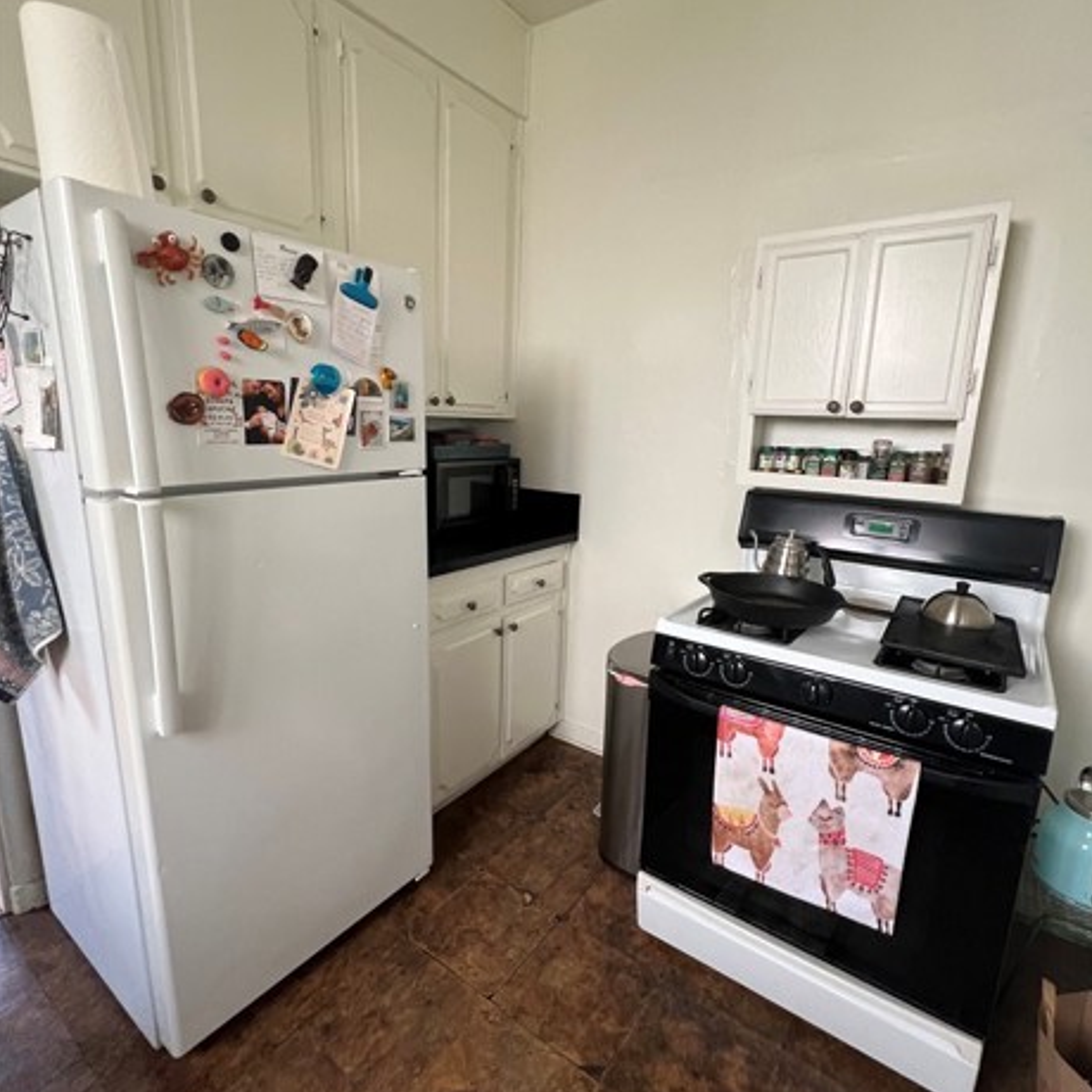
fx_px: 571
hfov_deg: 87.4
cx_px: 565
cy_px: 548
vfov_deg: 87.4
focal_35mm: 16
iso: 250
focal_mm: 1.57
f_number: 1.8
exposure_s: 1/77
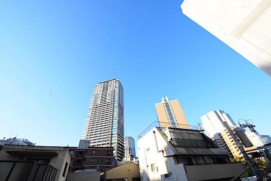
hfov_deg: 108.3
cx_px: 130
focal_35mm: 13
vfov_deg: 85.4
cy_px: 88
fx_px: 98
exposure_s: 1/800
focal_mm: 8
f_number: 14
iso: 3200
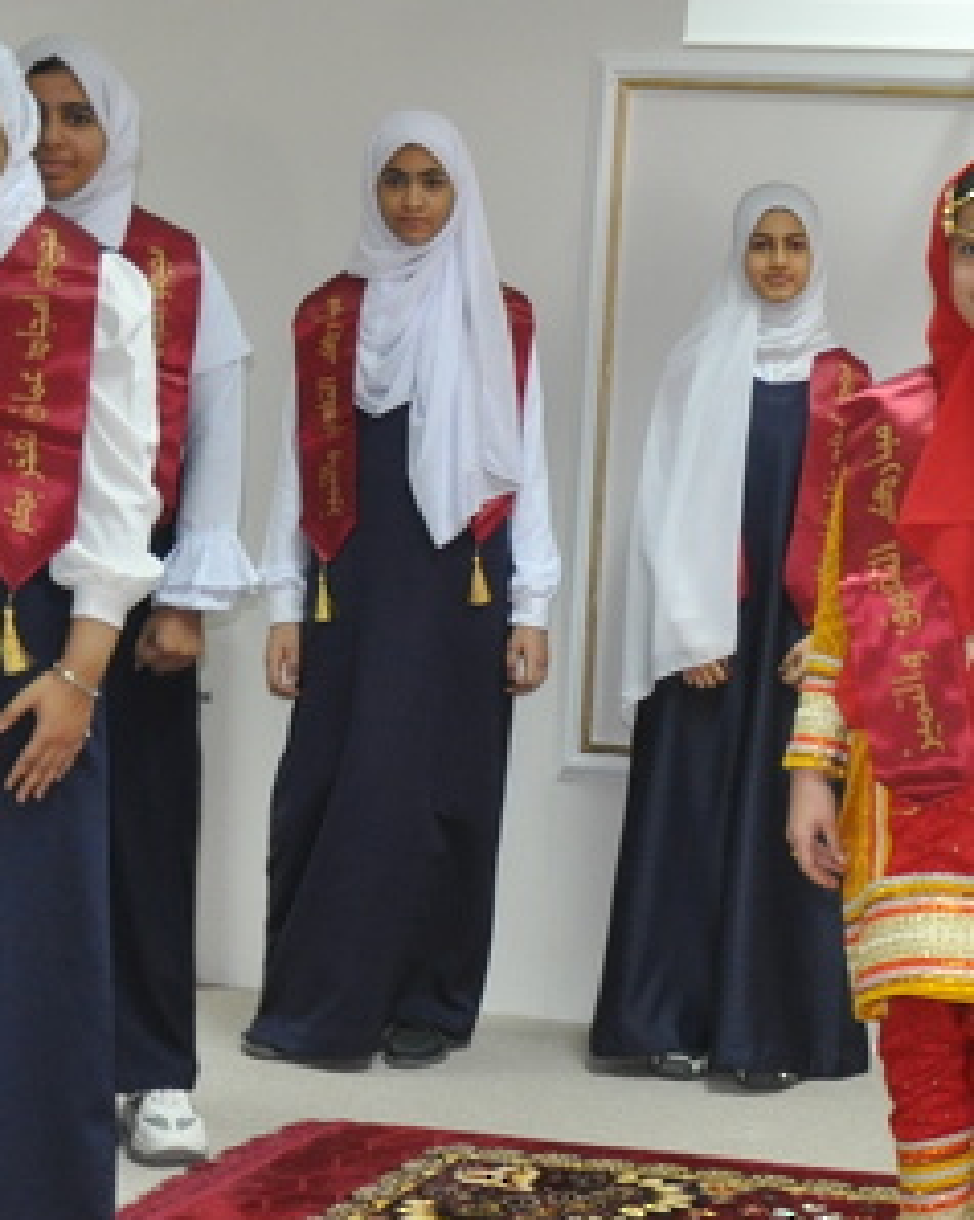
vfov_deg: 24.1
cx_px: 1080
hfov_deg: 18.6
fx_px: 2859
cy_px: 628
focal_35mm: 79
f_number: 3.8
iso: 800
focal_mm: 21
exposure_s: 1/60
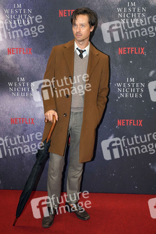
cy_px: 117
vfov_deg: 46.4
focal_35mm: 42
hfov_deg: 31.8
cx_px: 78
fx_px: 273
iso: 640
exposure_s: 1/160
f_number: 5.6
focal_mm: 42
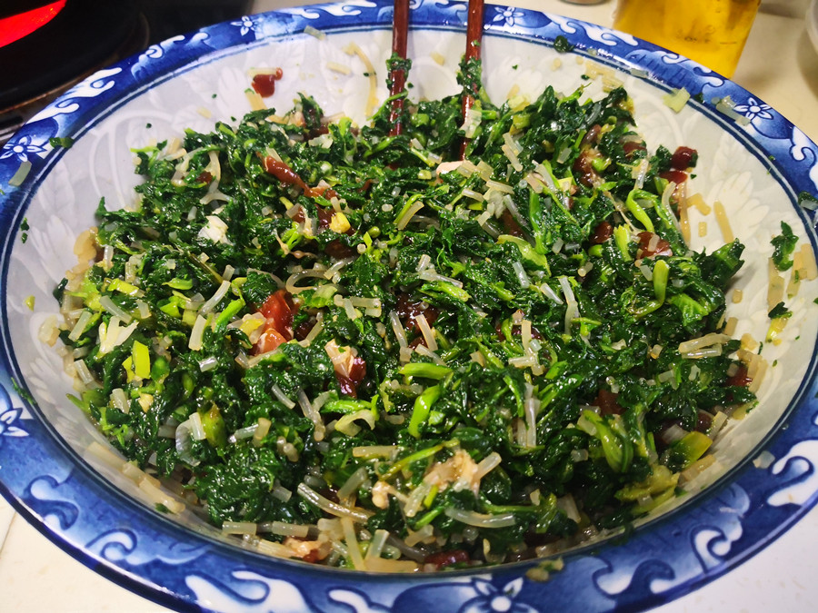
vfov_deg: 51.4
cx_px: 409
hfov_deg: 65.3
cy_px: 306
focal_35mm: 27
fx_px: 638
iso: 400
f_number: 1.6
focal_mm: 3.95
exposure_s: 1/33.3
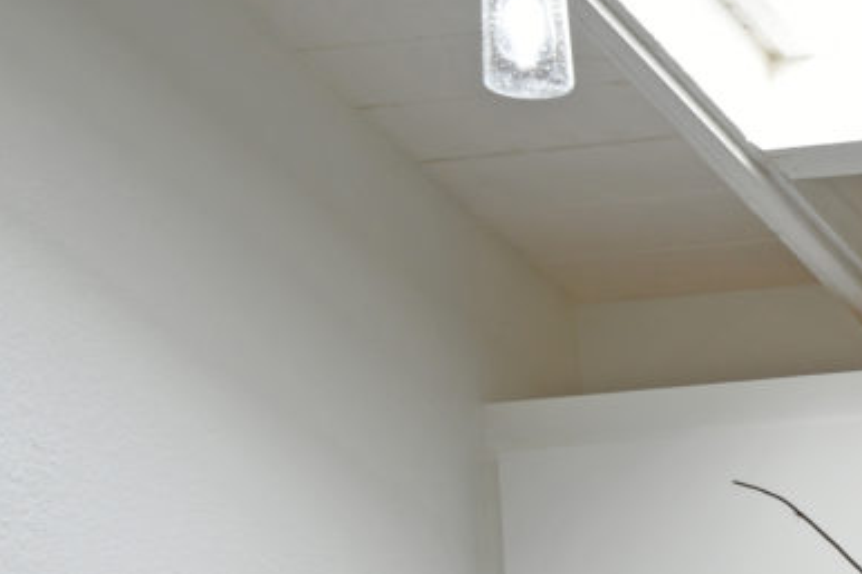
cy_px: 956
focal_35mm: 126
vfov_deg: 10.4
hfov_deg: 13.5
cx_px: 1802
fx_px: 3016
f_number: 7.1
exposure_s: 1/15
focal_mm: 20
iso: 100
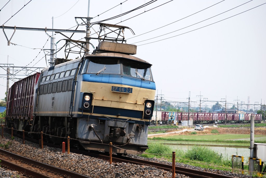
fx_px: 1109
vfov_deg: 9.2
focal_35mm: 150
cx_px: 133
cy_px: 89
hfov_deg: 13.7
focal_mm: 100
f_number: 5.6
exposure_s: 1/500
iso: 125
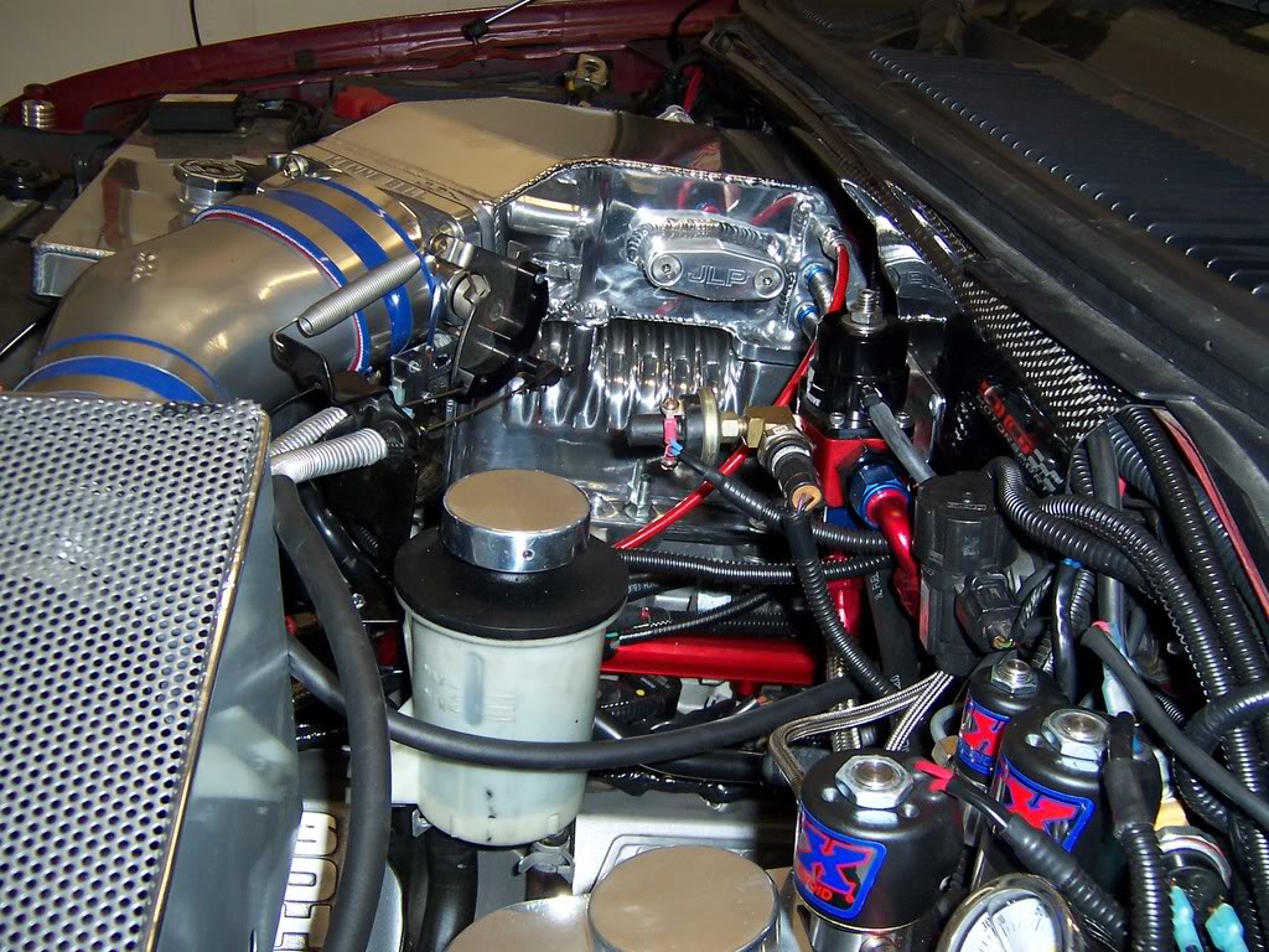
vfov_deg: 39.7
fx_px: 1320
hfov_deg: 51.4
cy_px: 476
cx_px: 634
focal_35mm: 36
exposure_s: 1/60
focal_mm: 5.6
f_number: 2.8
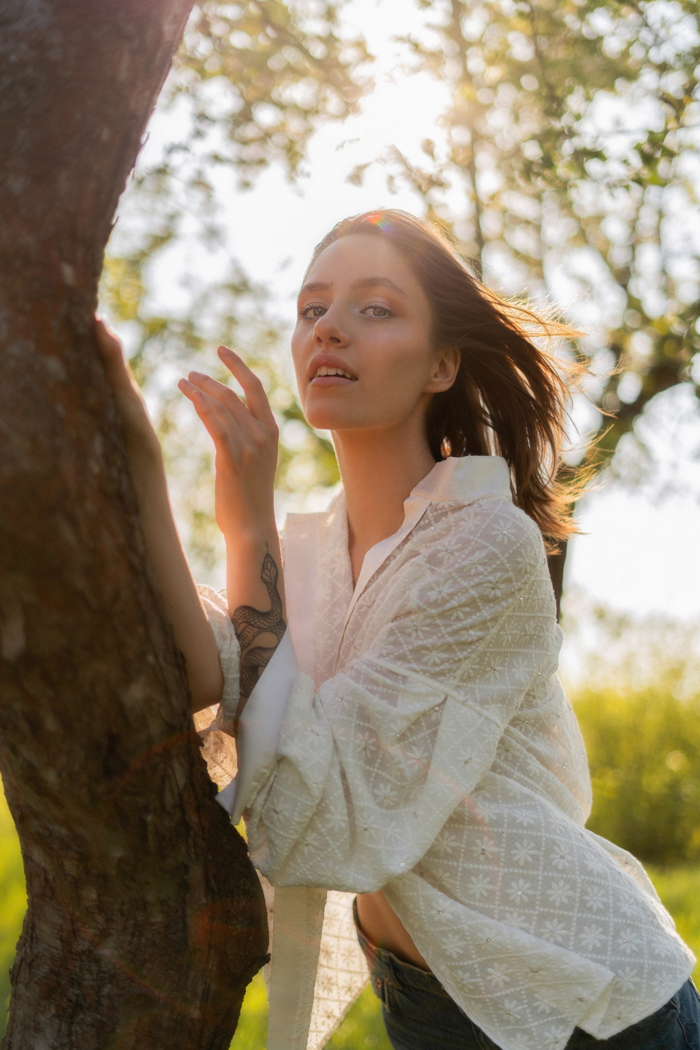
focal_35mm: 50
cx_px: 350
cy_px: 525
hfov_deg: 27.0
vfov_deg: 39.6
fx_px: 1458
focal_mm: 50
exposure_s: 1/2000
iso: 100
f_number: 1.8
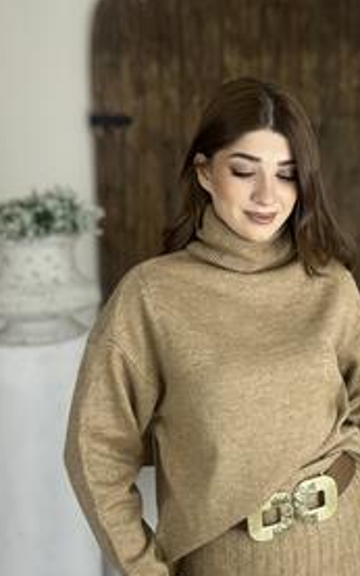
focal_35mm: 46
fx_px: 722
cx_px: 268
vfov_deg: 43.5
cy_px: 266
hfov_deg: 27.6
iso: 20
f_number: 1.9
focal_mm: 2.69
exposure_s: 1/121
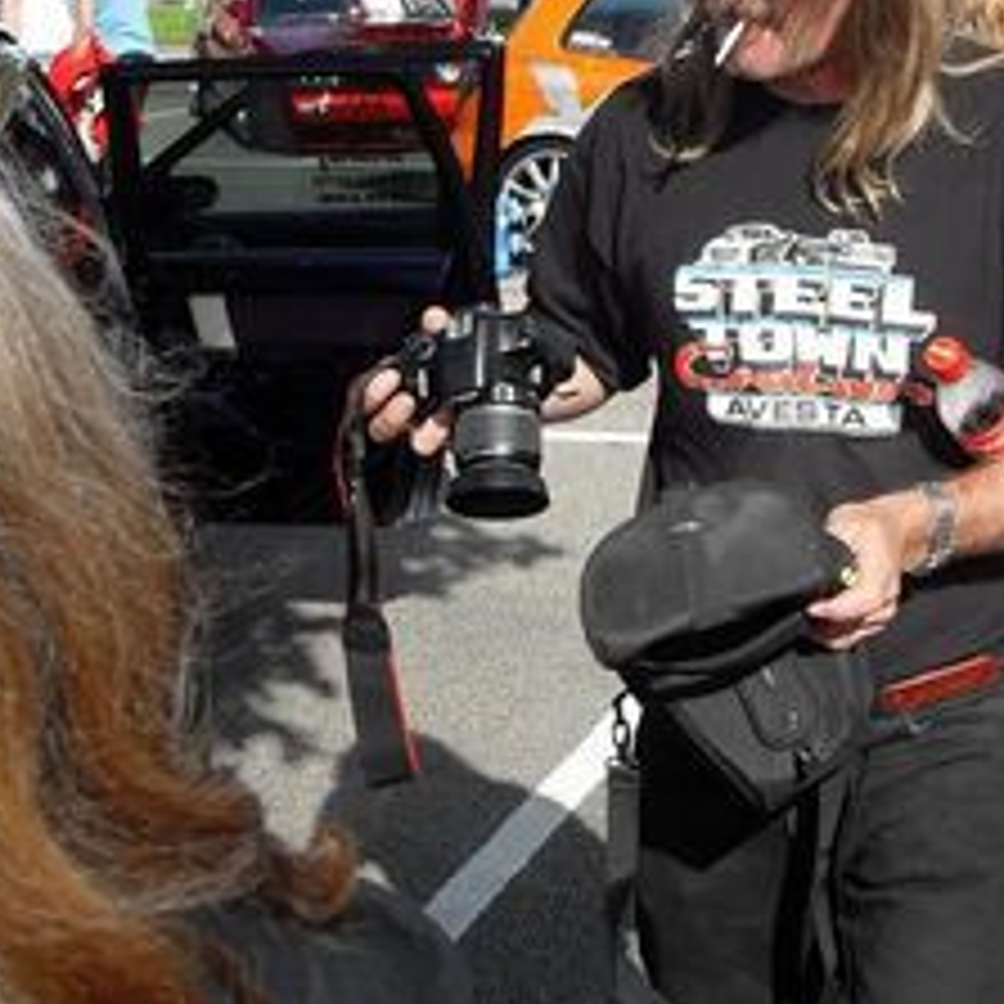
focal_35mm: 71
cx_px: 869
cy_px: 266
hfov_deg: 23.8
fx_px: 2330
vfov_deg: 24.1
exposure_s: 1/180
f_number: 7.1
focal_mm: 6
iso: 80
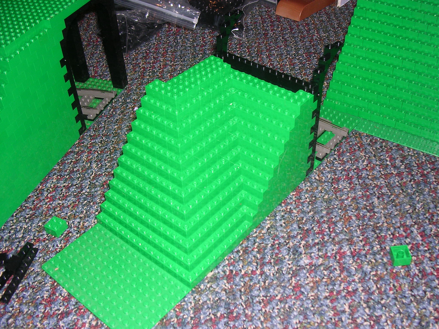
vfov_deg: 37.7
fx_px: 482
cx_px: 220
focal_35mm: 38
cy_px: 164
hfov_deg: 49.0
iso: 100
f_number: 2.8
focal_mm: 5.8
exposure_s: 1/60.1
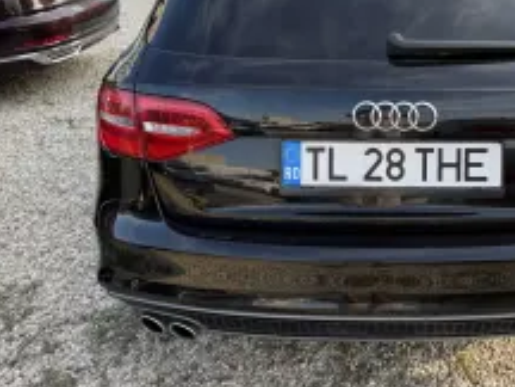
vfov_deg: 34.9
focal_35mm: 40
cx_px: 386
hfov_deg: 45.2
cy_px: 81
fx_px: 595
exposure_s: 1/622
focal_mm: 6.76
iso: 80
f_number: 1.78
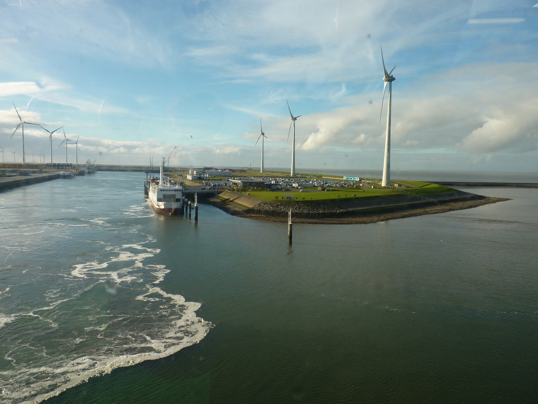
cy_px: 202
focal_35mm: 27
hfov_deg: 65.3
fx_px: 420
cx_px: 269
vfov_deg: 51.4
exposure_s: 1/125
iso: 80
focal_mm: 4.8
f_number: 4
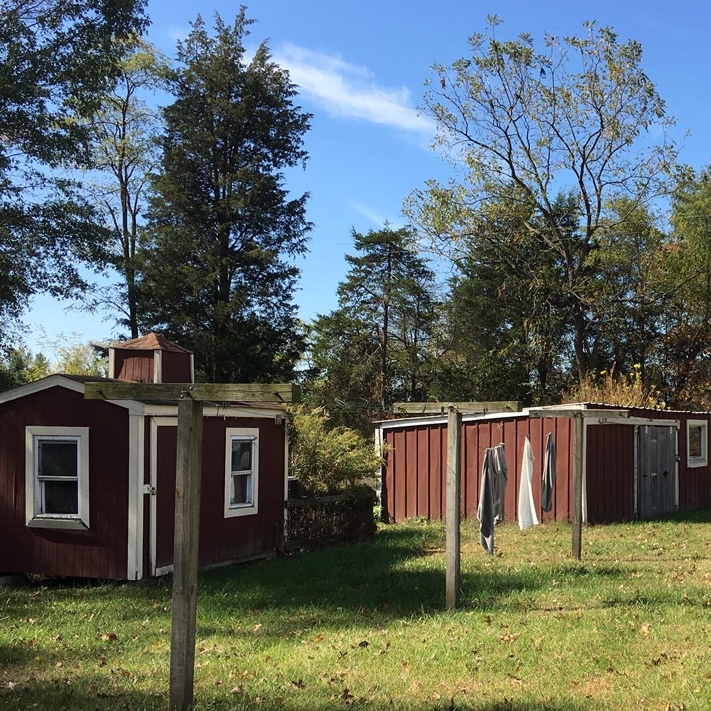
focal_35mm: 47
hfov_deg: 34.9
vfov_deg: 35.7
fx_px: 1092
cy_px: 468
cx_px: 571
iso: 25
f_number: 2.2
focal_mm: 4.15
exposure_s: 1/950
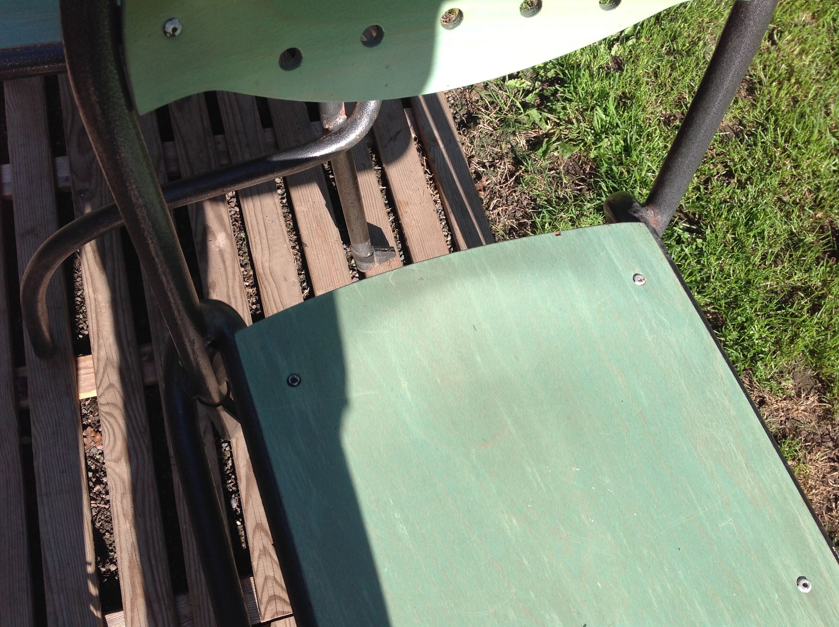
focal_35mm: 35
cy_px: 314
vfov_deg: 40.6
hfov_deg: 52.7
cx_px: 420
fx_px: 847
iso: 50
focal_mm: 4.28
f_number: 2.4
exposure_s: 1/775
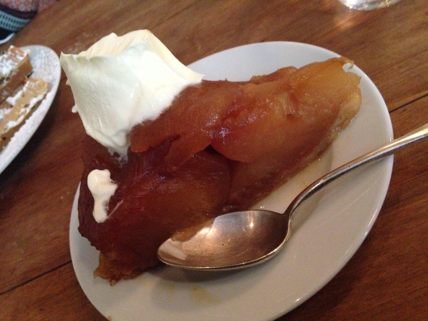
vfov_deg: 42.9
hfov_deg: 55.4
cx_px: 214
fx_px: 408
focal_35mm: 33
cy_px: 160
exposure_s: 1/15
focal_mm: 4.12
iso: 800
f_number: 2.4
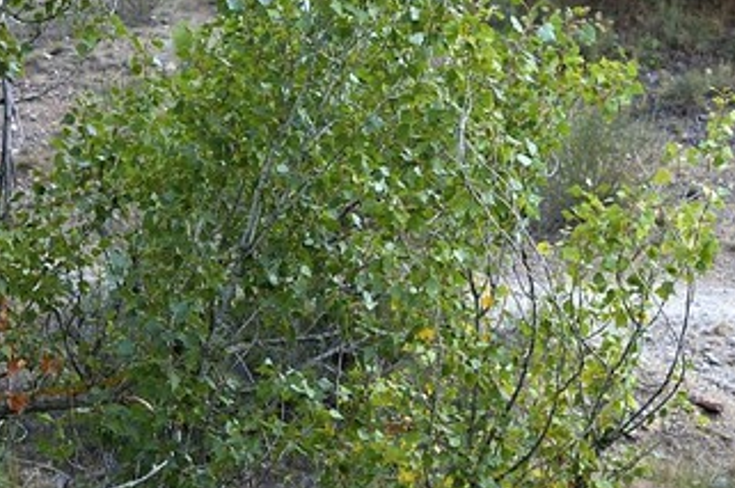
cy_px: 754
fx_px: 10172
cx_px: 1651
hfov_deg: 4.1
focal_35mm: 499
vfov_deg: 2.7
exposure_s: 1/160
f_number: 6.3
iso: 400
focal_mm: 100
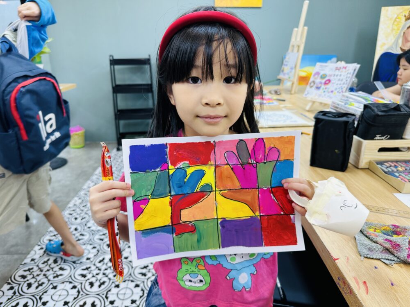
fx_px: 284
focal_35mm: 24
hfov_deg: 71.6
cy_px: 154
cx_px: 205
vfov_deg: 56.8
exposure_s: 1/100
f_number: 1.78
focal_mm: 6.86
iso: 100
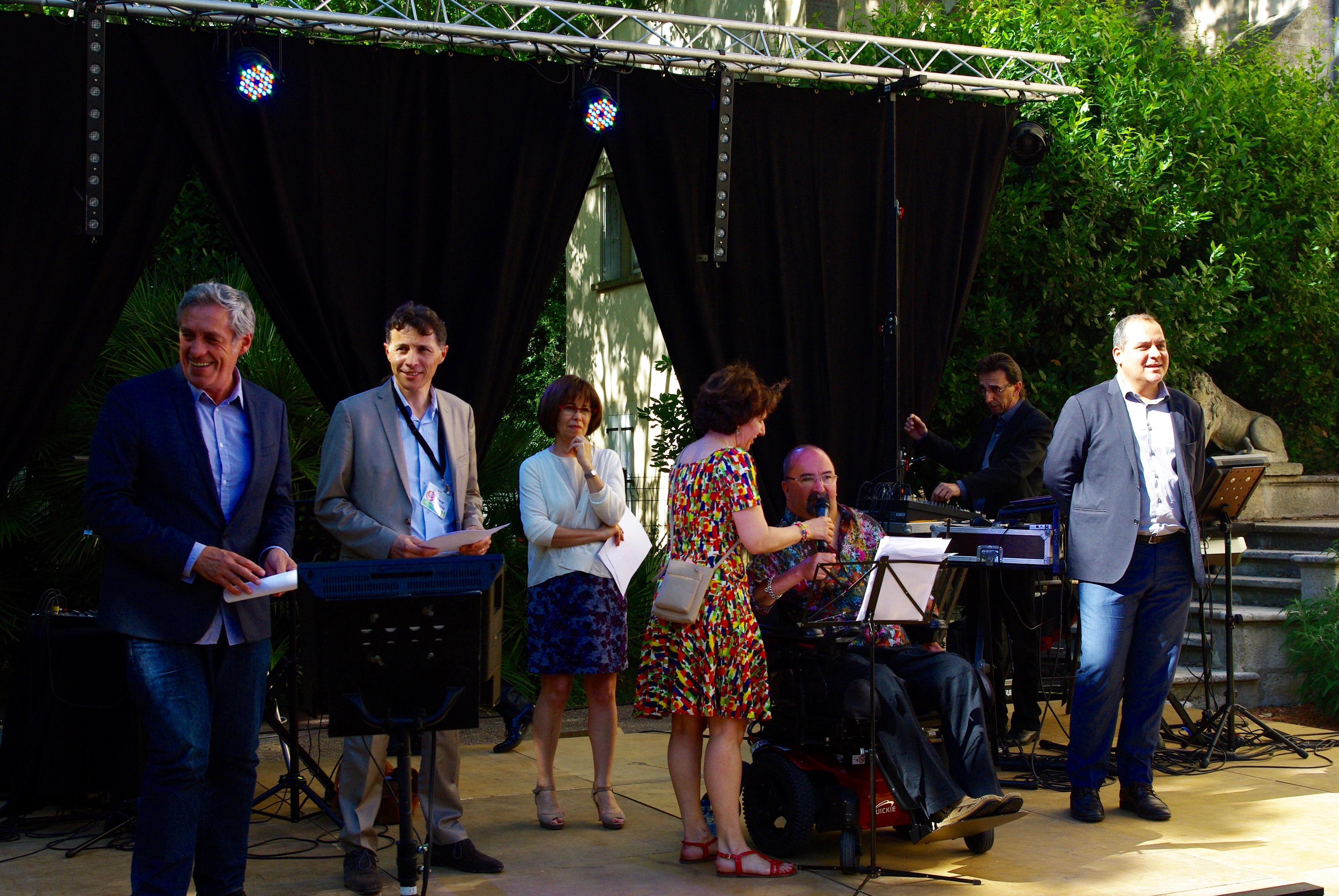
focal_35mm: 49
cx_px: 670
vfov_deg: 27.6
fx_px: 1825
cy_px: 448
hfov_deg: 40.3
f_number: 8
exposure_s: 1/180
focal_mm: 32.5
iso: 400
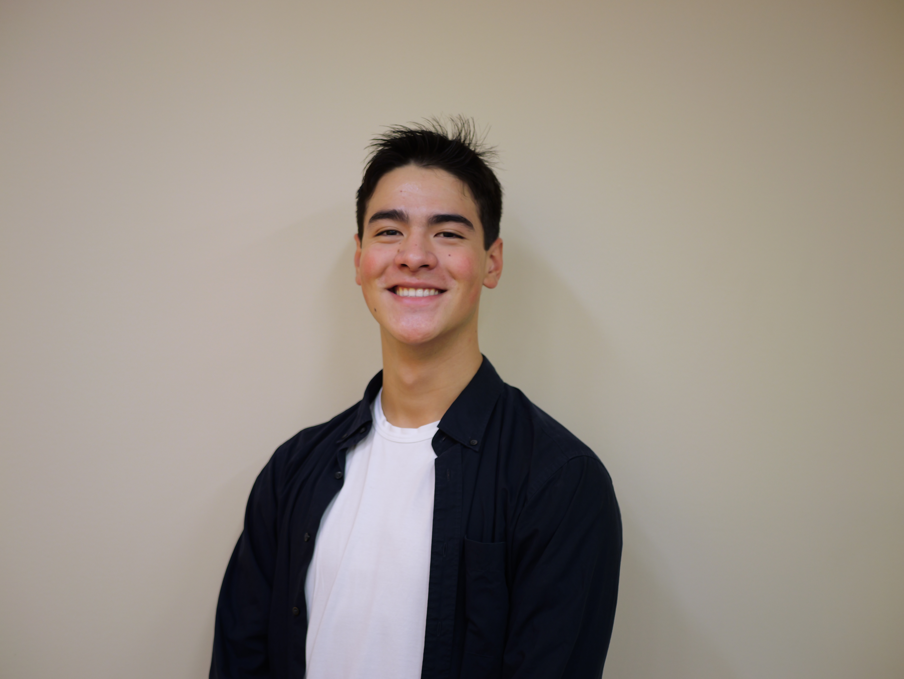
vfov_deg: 29.1
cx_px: 452
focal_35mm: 50
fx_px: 1306
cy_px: 340
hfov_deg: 38.2
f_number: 1.7
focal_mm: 25
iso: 250
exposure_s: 1/60
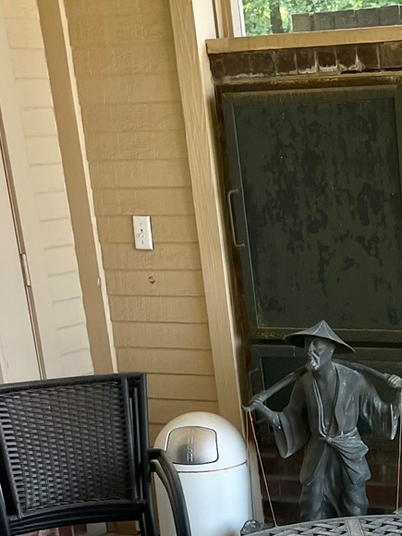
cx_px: 564
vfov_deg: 22.0
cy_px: 518
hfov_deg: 16.0
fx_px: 1332
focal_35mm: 86
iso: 40
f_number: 1.6
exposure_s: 1/154
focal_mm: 5.1
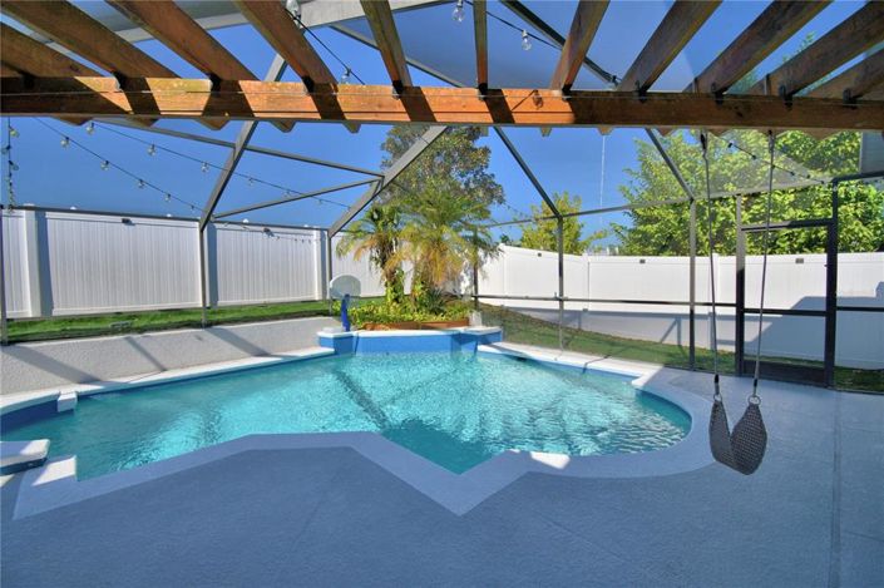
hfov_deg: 100.4
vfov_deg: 77.2
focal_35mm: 15
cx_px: 442
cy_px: 294
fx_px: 368
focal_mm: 10
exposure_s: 1/1250
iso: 100
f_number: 4.5
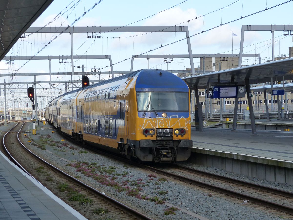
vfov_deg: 14.9
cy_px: 110
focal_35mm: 99
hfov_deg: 19.8
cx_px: 146
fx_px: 838
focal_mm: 17.8
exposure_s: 1/640
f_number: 4
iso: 160
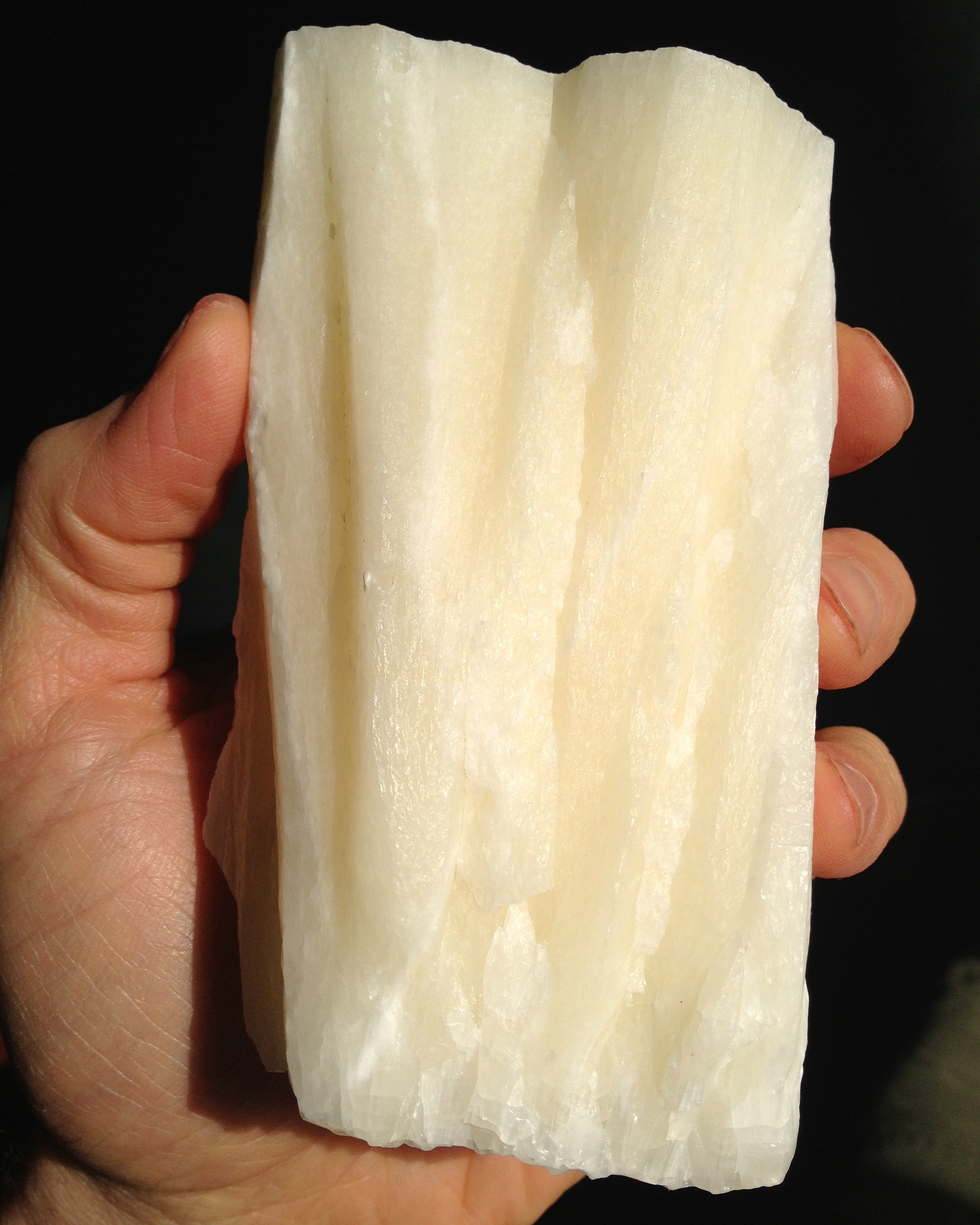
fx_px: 1342
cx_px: 495
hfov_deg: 40.1
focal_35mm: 37
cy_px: 588
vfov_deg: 49.1
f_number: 2.4
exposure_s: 1/3953
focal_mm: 4.28
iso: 50
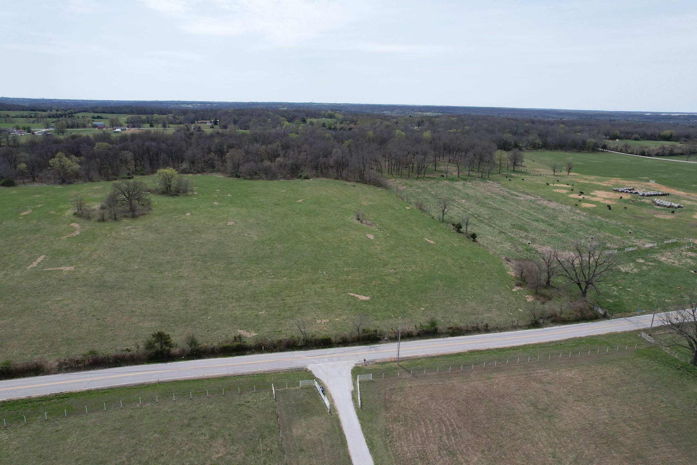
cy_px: 232
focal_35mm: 22
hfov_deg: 78.6
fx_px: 426
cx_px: 348
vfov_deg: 57.2
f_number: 2.8
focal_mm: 8.38
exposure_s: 1/2500
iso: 100
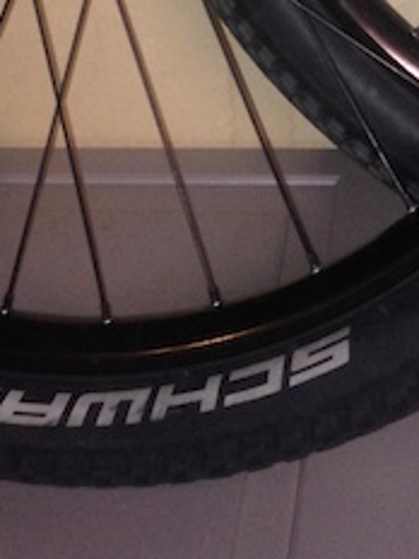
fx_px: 1840
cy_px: -253
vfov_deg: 16.0
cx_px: 397
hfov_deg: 12.9
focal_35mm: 114
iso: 125
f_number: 2.4
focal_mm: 4.12
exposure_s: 1/16
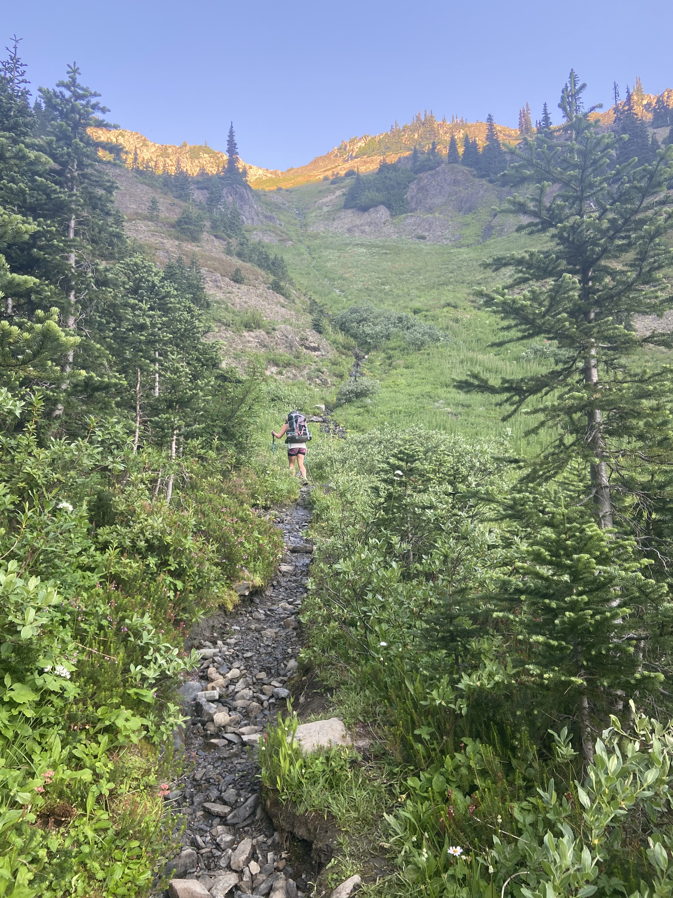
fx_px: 674
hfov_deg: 53.1
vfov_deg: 67.3
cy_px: 449
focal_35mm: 26
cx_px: 336
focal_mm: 4.25
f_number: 1.8
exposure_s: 1/121
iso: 50
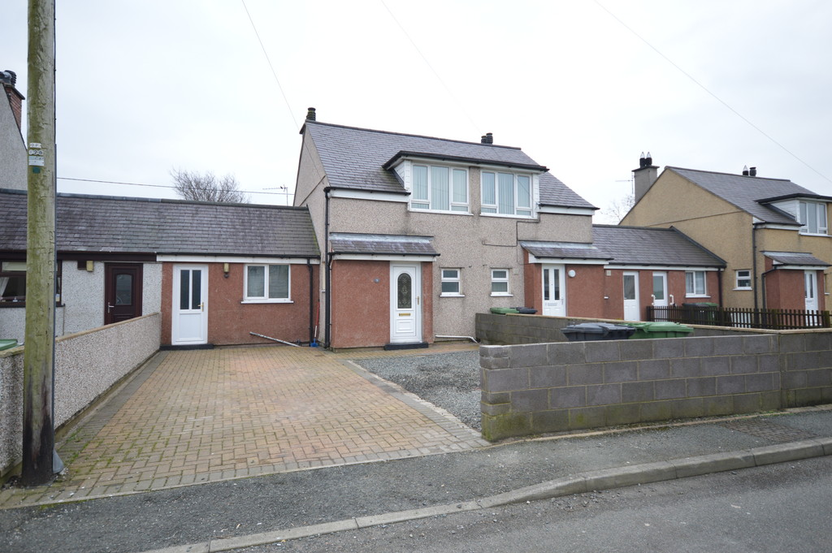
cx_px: 416
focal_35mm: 21
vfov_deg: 59.4
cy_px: 276
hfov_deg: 81.2
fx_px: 485
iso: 320
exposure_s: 1/125
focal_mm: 14
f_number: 5.6
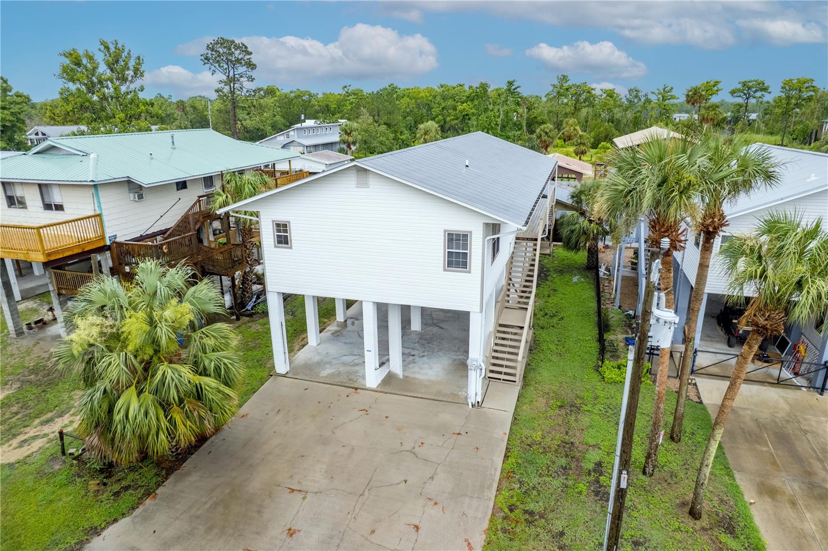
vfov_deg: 57.2
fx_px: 506
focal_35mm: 22
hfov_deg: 78.6
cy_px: 276
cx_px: 414
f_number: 2.8
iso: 130
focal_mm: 8.38
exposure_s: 1/640
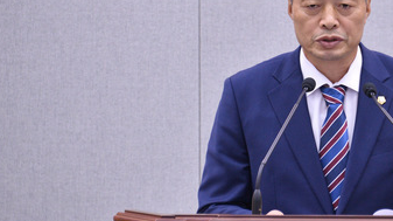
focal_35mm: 586
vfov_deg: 2.1
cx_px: 323
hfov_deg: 3.7
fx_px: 6102
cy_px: 81
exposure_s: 1/200
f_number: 5.6
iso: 1600
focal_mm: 300
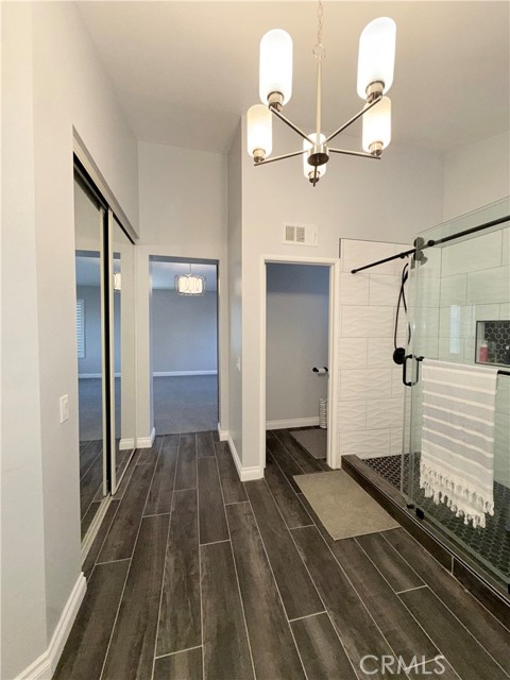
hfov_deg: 85.7
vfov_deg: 102.1
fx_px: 275
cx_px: 255
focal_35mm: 14
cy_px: 340
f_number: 2.2
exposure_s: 1/120
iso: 125
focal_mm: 2.22
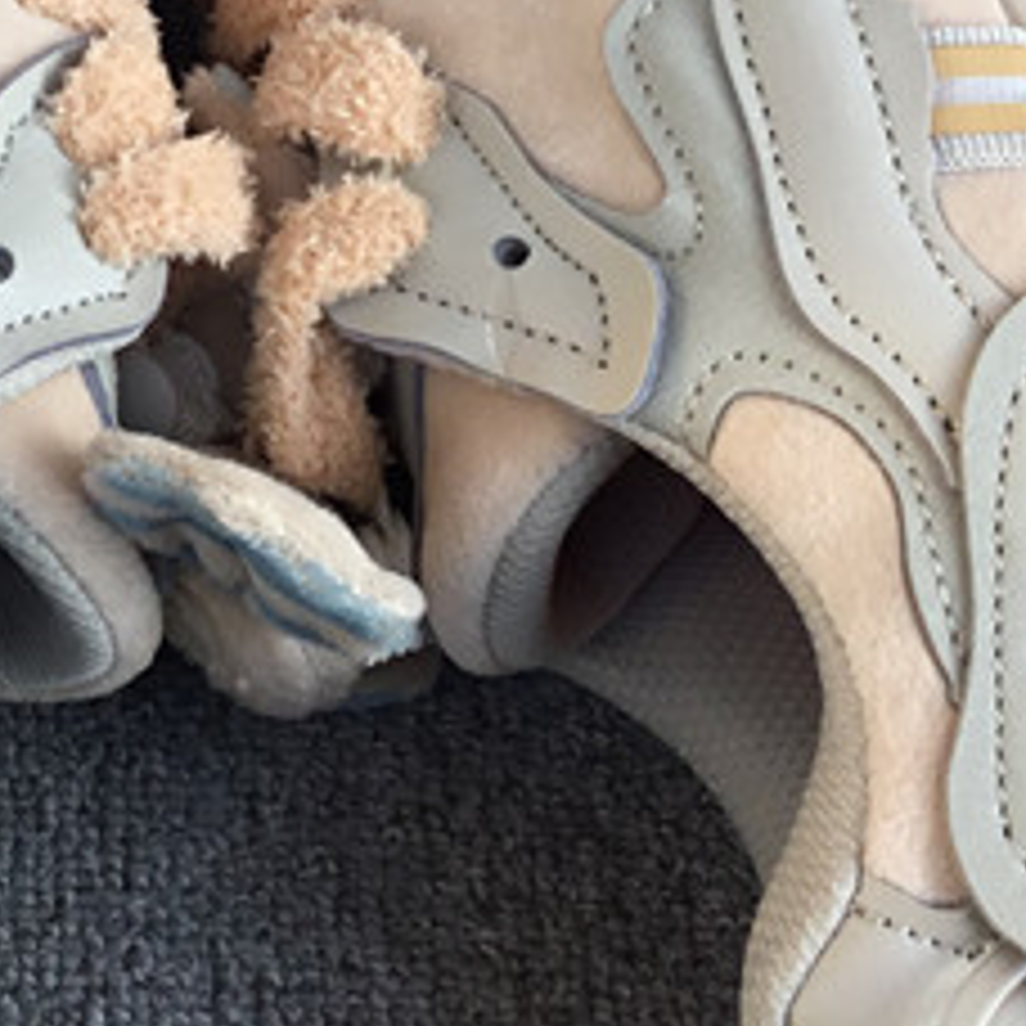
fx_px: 3622
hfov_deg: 15.9
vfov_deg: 15.9
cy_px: 97
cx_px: 58
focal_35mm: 108
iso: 25
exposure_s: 1/218
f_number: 2.4
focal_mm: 3.3
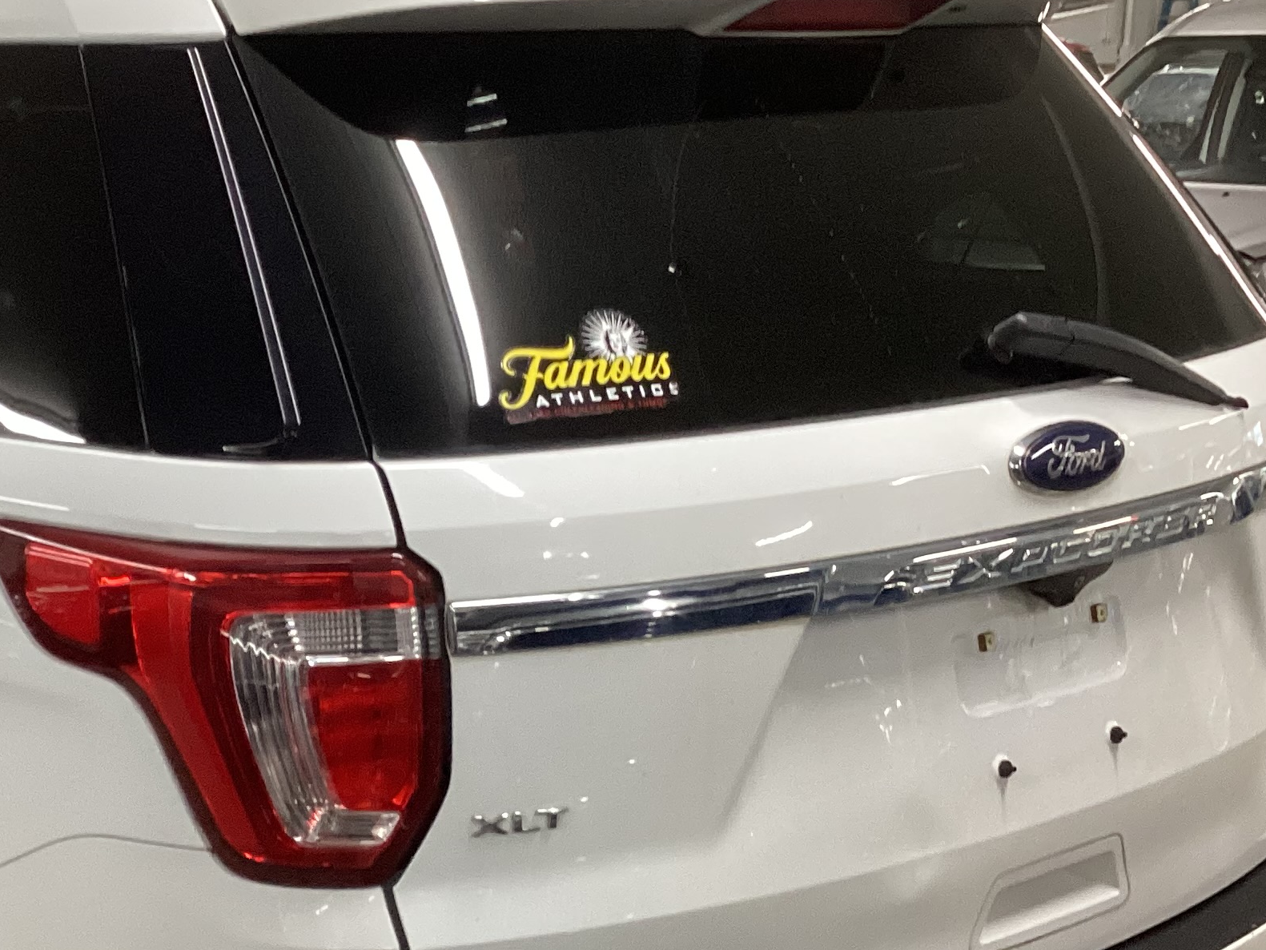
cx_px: 266
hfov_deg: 29.6
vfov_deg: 22.8
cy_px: 641
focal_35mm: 64
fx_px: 2341
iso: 250
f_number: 2.4
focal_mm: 3.3
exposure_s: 1/60
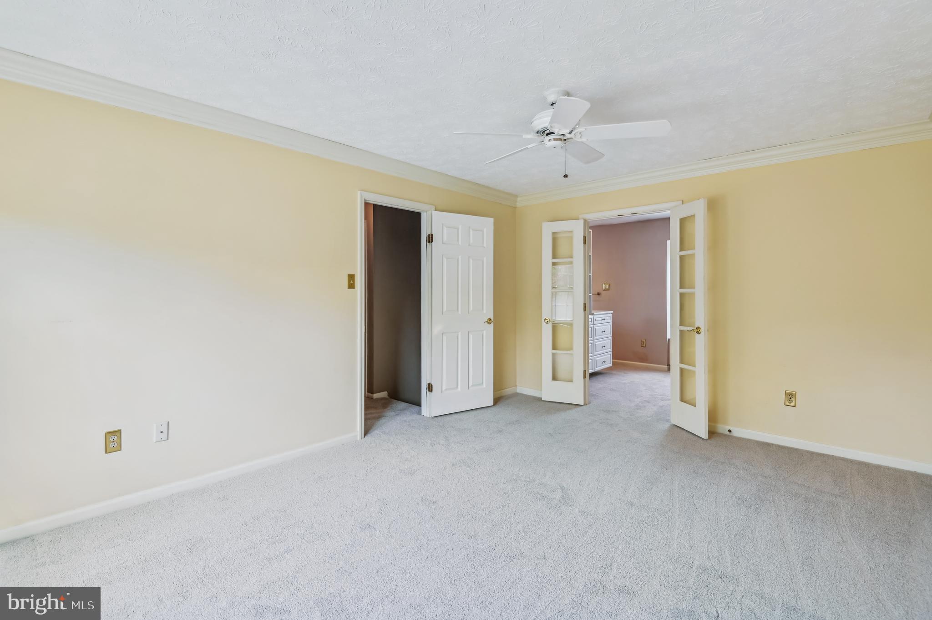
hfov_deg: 96.8
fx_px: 414
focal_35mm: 16
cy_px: 310
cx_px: 466
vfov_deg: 73.7
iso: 100
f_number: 8
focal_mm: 16
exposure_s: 1/25
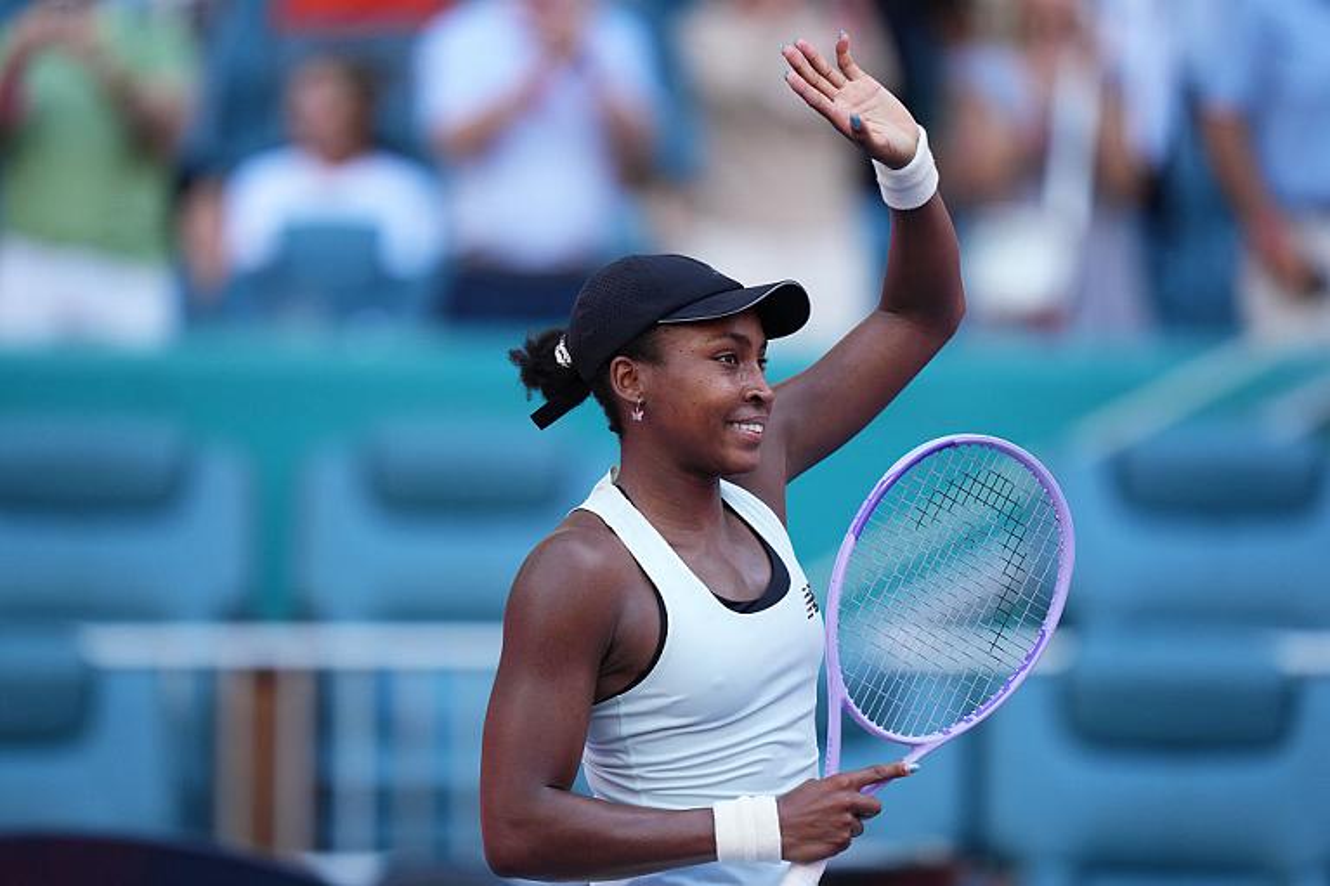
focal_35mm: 400
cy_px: 443
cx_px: 665
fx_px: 14774
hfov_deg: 5.2
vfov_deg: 3.4
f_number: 2.8
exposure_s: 1/1600
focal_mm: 400
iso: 1250
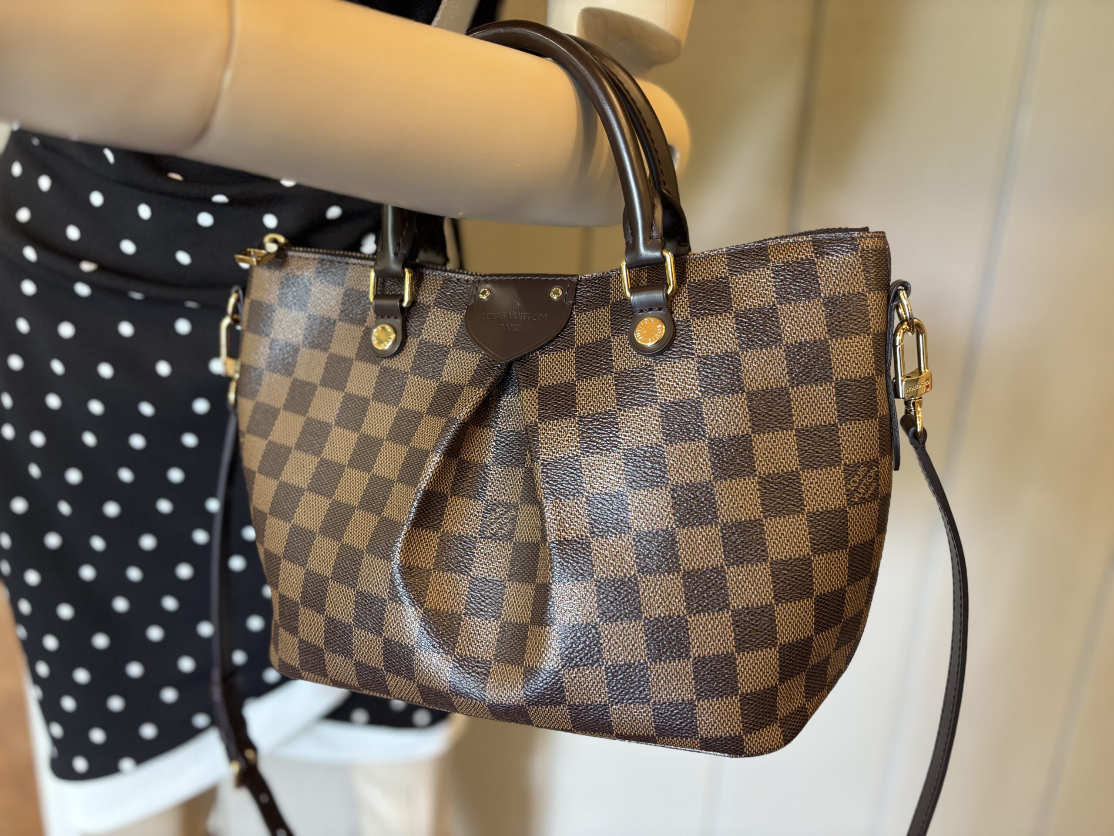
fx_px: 837
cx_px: 557
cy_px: 418
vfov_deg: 53.1
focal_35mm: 26
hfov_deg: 67.3
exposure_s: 1/60
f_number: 1.6
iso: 320
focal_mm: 5.96
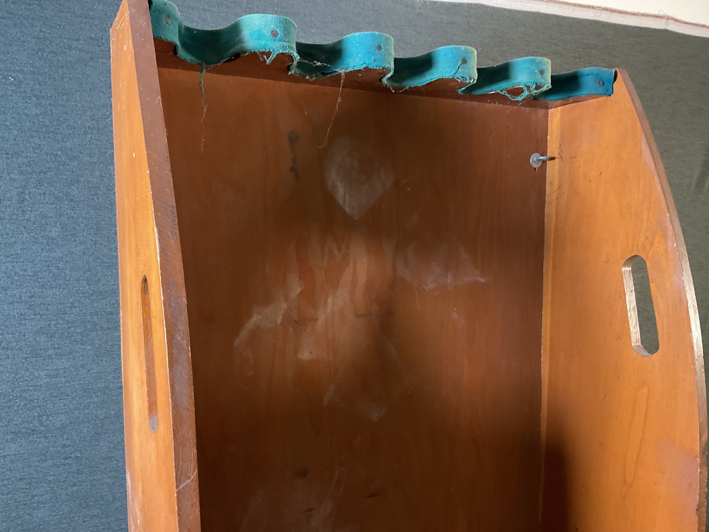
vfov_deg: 46.8
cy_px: 274
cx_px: 350
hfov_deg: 60.0
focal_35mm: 30
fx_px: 614
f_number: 1.8
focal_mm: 3
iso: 250
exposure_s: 1/40
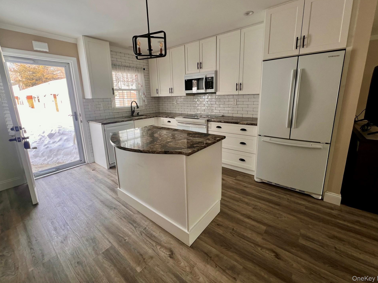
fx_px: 153
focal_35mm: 14
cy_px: 131
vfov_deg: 85.5
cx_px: 189
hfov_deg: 102.1
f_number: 1.8
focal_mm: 1.57
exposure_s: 1/99
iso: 40
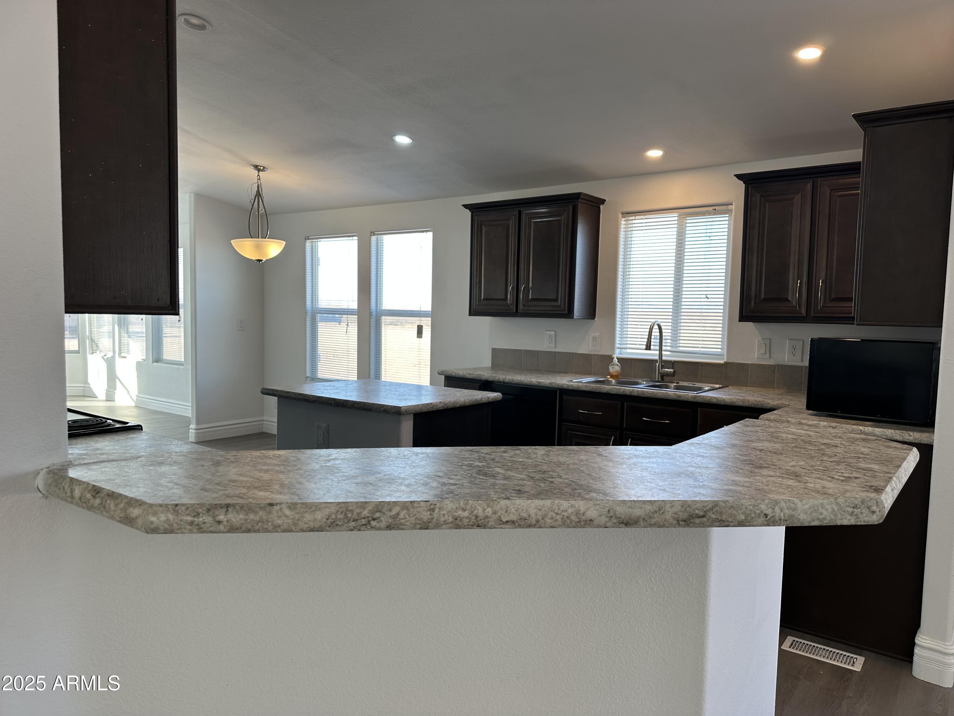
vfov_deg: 56.8
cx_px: 477
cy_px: 358
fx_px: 661
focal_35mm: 24
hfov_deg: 71.6
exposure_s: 1/120
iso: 64
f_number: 1.78
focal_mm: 6.86
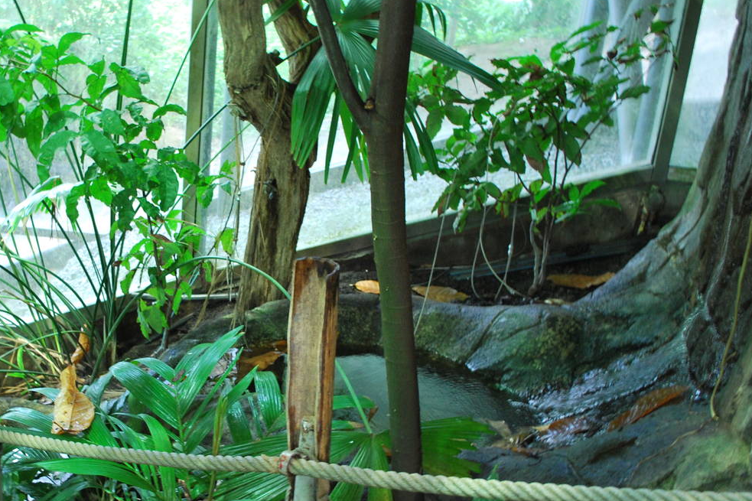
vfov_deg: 30.3
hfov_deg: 43.4
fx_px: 919
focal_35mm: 44
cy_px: 337
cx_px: 211
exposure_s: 1/13
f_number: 3.5
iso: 400
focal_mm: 18
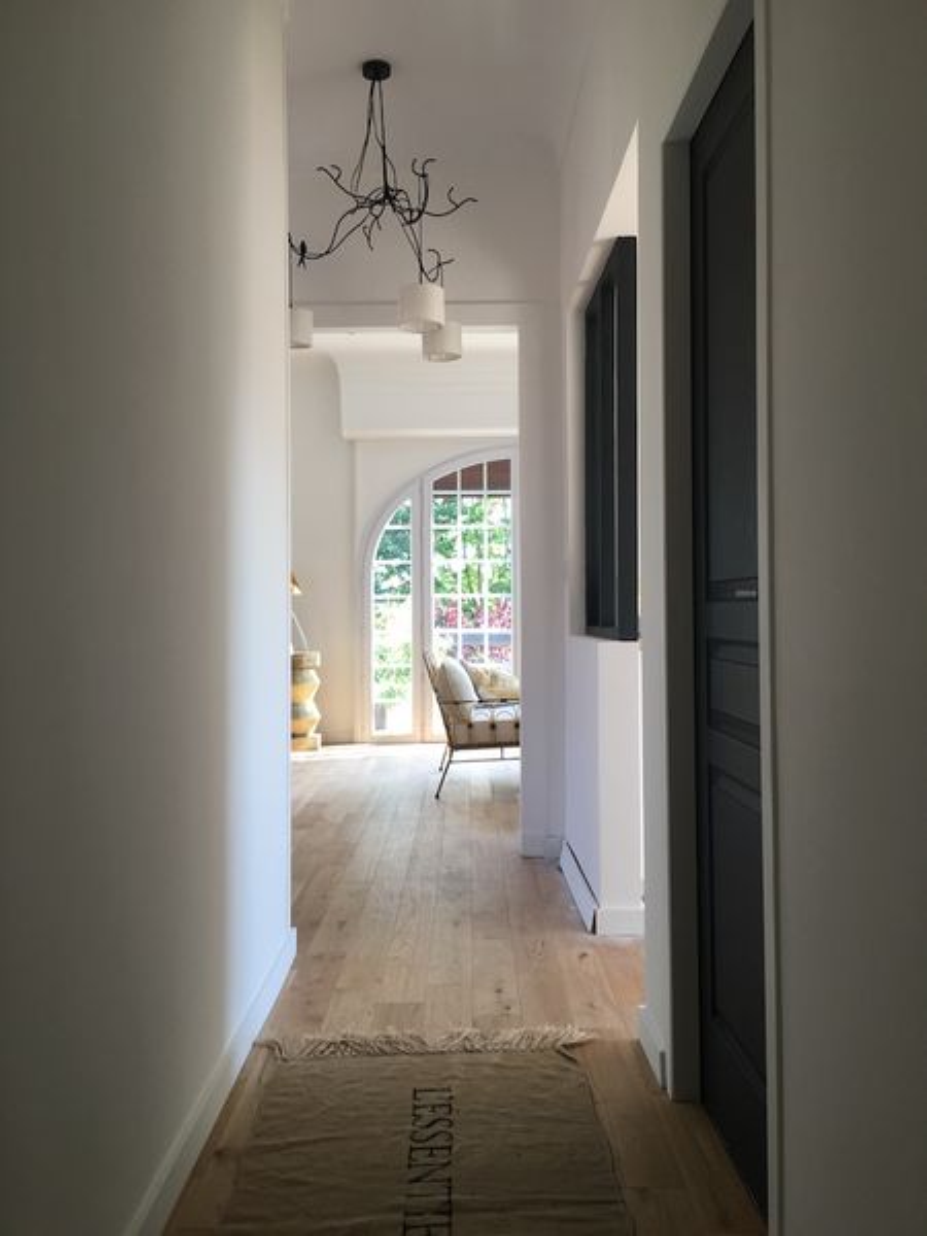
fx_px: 1035
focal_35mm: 29
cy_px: 618
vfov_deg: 61.7
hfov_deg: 48.2
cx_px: 464
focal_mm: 4.15
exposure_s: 1/50
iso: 25
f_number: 2.2
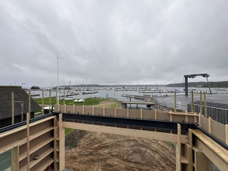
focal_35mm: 14
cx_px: 114
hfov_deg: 102.1
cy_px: 86
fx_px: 92
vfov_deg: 85.7
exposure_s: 1/99
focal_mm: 2.22
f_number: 2.2
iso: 50
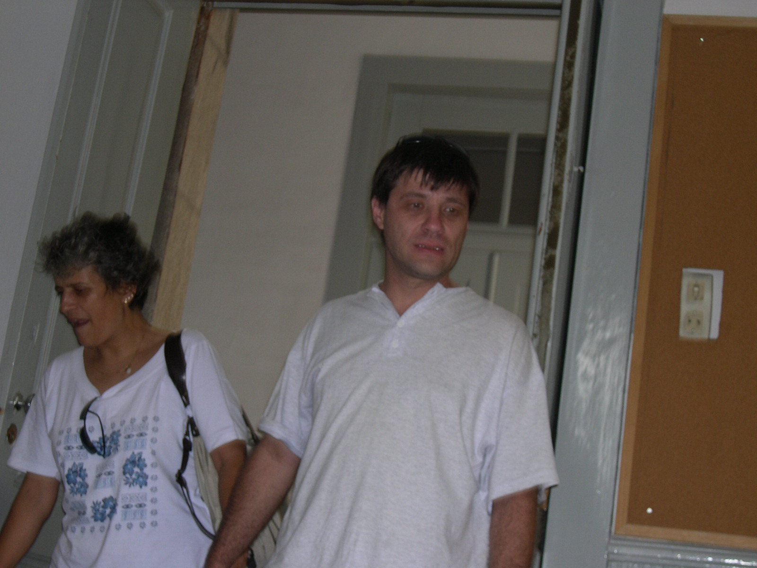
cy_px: 284
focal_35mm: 62
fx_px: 1356
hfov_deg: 31.2
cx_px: 378
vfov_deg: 23.7
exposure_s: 1/60
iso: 100
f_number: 3.5
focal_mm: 13.2
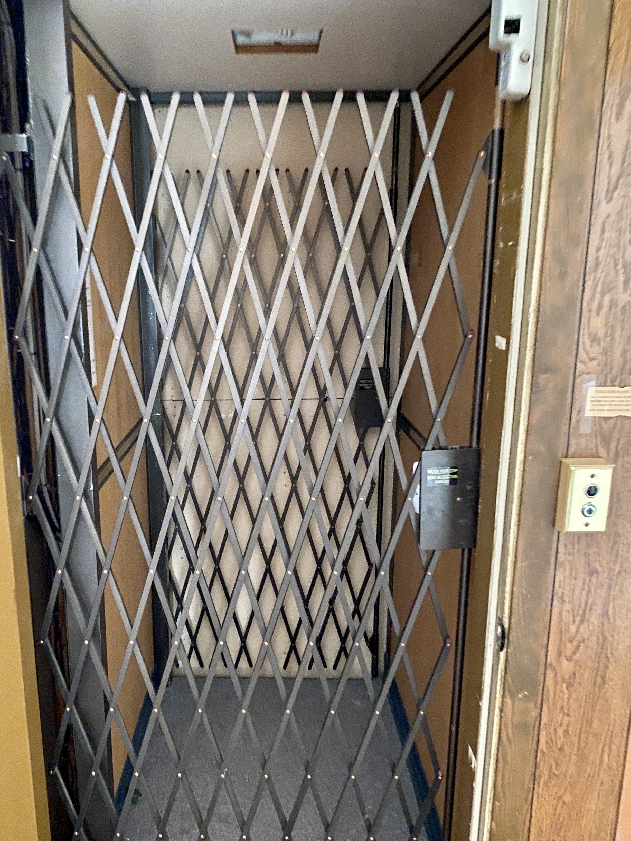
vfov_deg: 56.6
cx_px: 244
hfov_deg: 43.9
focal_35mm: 32
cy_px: 478
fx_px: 778
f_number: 1.8
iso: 500
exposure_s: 1/13
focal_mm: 4.25
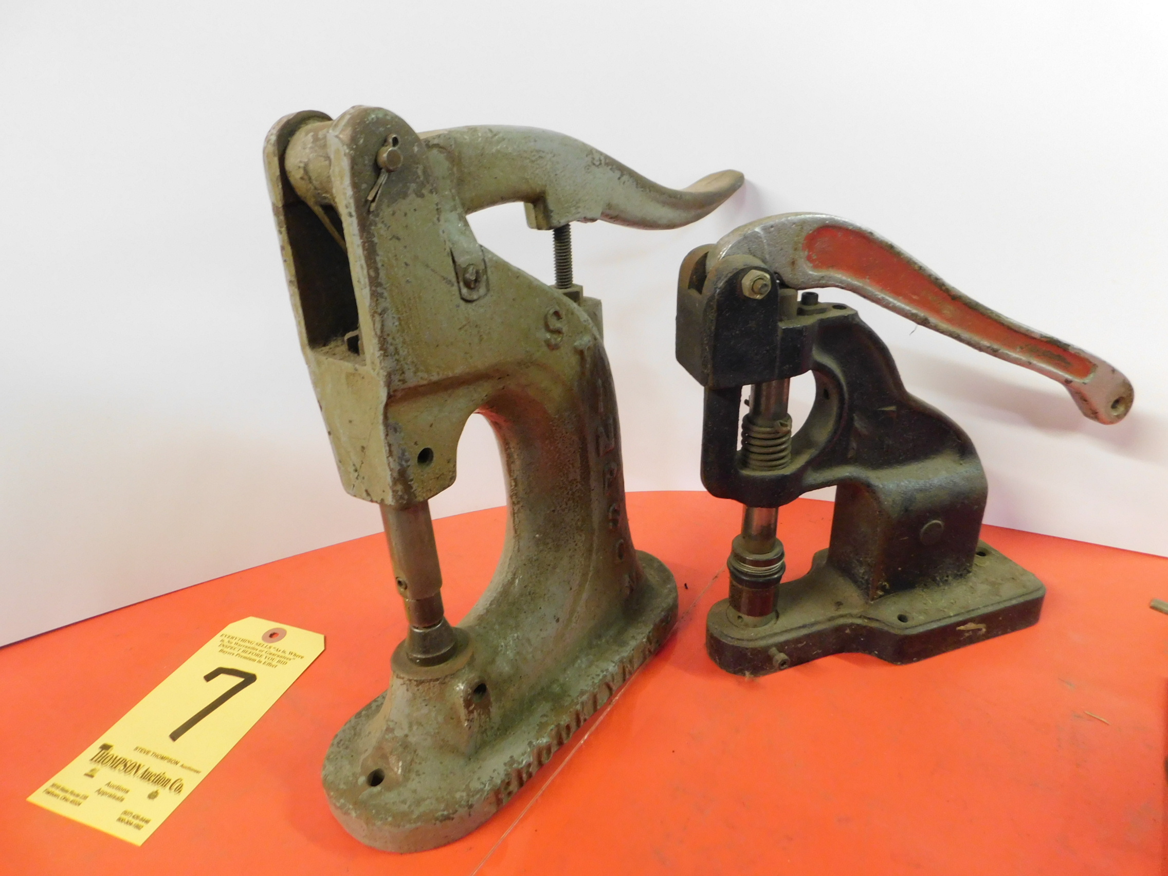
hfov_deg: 73.9
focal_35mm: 23
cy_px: 438
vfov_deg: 58.9
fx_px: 776
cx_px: 584
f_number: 3
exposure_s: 1/13
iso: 400
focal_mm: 4
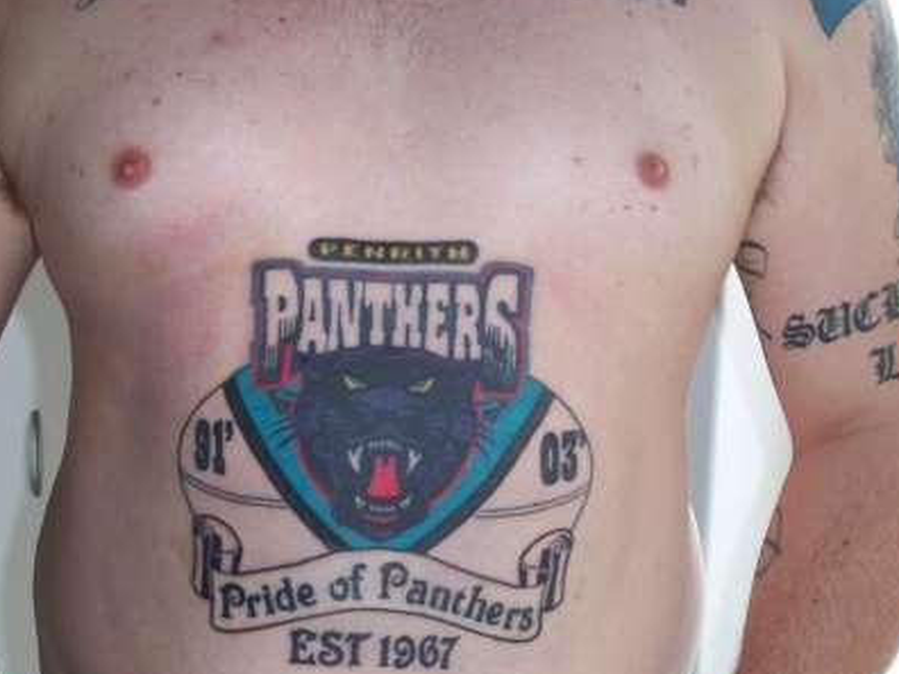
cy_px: 456
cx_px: 379
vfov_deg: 25.9
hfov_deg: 34.3
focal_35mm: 56
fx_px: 1454
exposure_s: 1/50
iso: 200
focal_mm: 7.9
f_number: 3.4
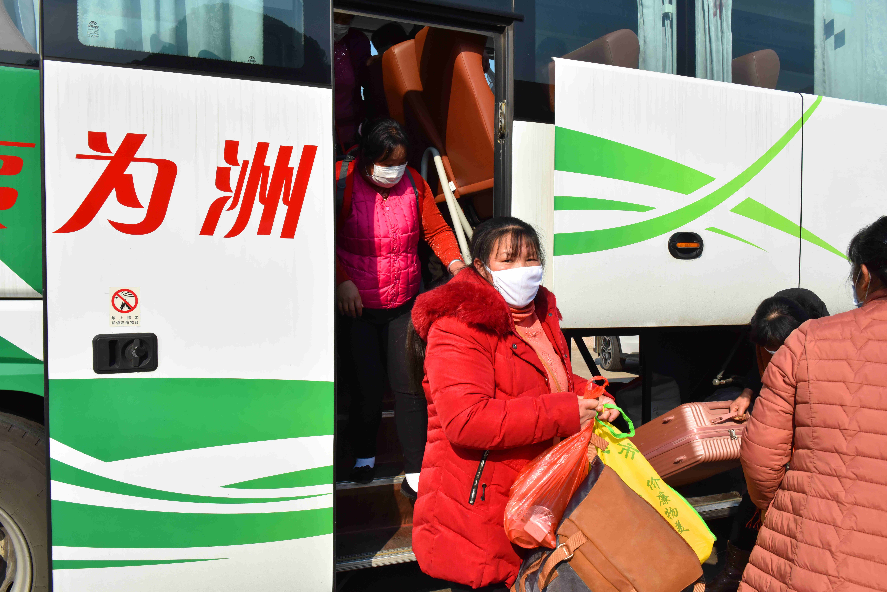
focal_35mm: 32
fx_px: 789
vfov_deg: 41.1
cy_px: 296
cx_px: 444
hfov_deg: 58.7
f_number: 16
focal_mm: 32
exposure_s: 1/1000
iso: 1600
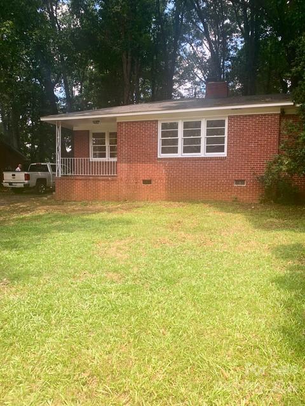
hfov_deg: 53.1
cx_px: 152
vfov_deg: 67.3
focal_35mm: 26
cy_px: 203
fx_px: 305
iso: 25
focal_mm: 4.25
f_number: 1.8
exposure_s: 1/374
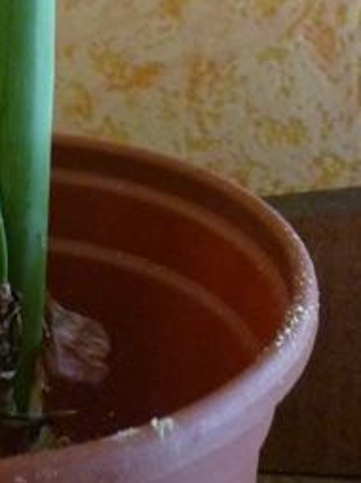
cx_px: 65
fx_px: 1449
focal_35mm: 104
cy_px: -259
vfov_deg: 17.0
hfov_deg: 14.1
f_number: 2.8
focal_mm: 5.5
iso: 400
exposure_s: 1/125
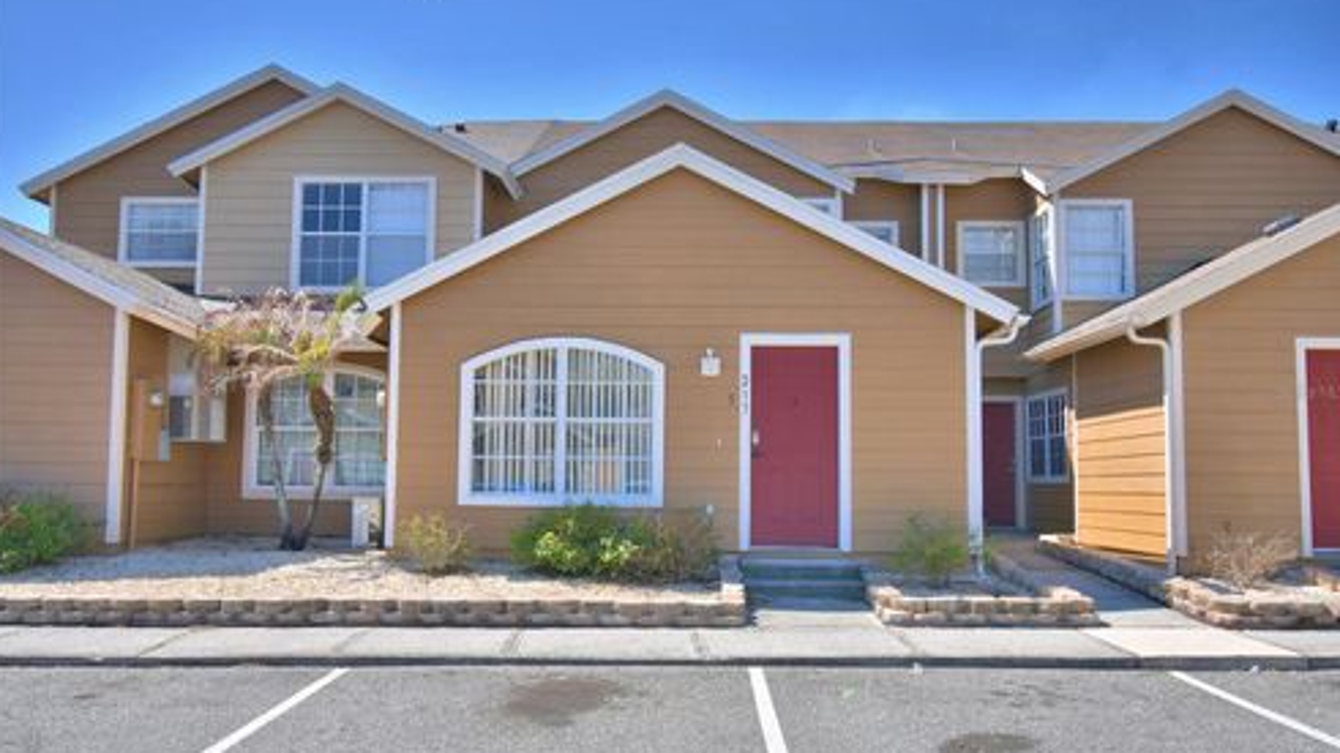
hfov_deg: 61.0
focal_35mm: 32
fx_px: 1137
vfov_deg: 36.7
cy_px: 392
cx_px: 669
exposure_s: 1/500
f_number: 5.6
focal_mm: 20
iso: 100
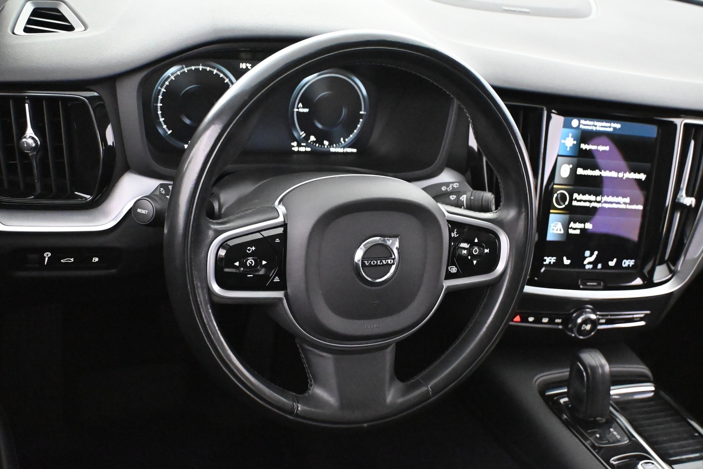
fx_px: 849
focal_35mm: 44
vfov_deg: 30.8
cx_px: 352
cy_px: 234
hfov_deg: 45.0
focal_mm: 29
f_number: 4.8
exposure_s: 1/50
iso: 12800
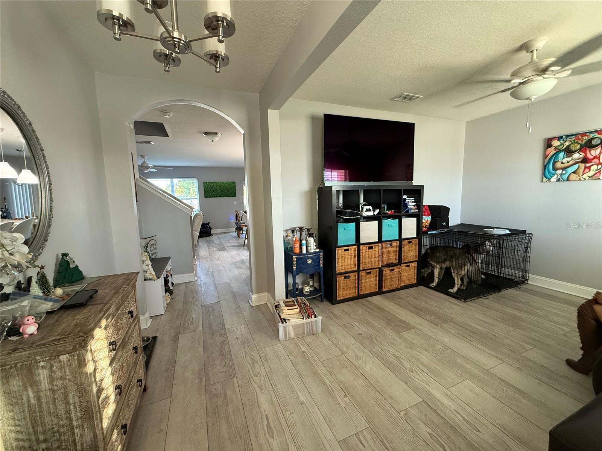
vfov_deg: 85.7
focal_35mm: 14
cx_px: 301
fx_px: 243
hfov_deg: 102.1
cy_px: 226
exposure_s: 1/60
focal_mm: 2.22
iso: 400
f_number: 2.2
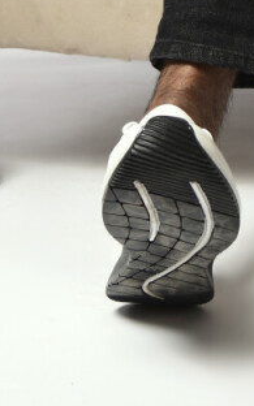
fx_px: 1650
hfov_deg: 8.8
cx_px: 186
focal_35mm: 149
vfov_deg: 12.6
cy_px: -363
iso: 400
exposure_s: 1/125
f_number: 5
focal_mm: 38
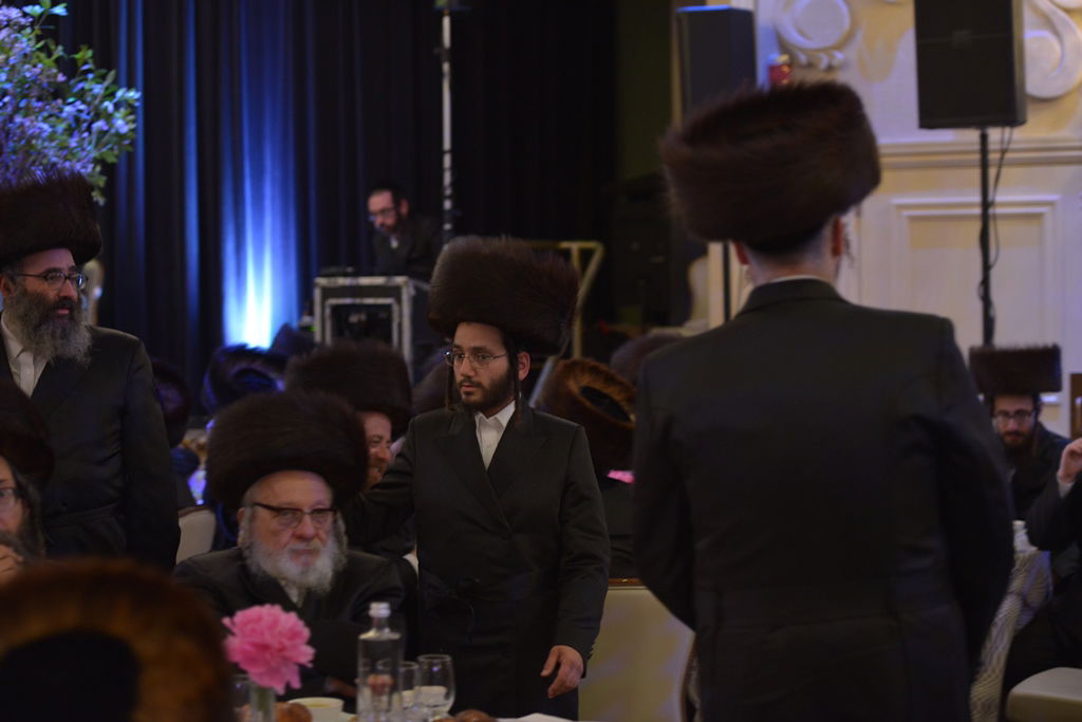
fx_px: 2104
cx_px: 541
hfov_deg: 28.8
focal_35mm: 70
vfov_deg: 19.5
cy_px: 361
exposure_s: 1/60
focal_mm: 70
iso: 1600
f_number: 2.8
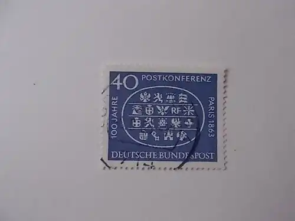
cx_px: 148
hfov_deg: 67.3
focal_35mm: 26
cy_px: 110
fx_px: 222
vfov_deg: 53.1
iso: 200
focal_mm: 4.6
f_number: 3.2
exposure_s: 1/25
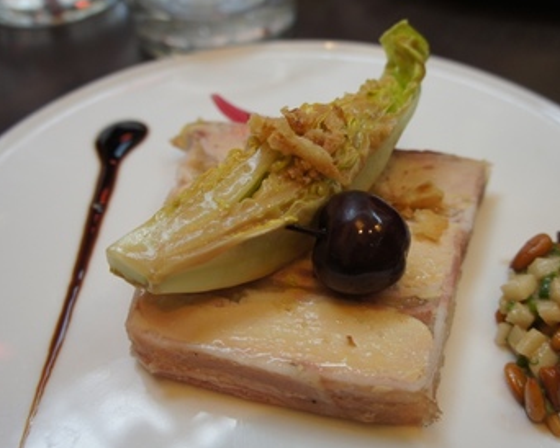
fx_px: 614
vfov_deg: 40.1
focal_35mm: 37
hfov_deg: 49.0
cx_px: 308
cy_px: 244
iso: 200
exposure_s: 1/40
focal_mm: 18
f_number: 4
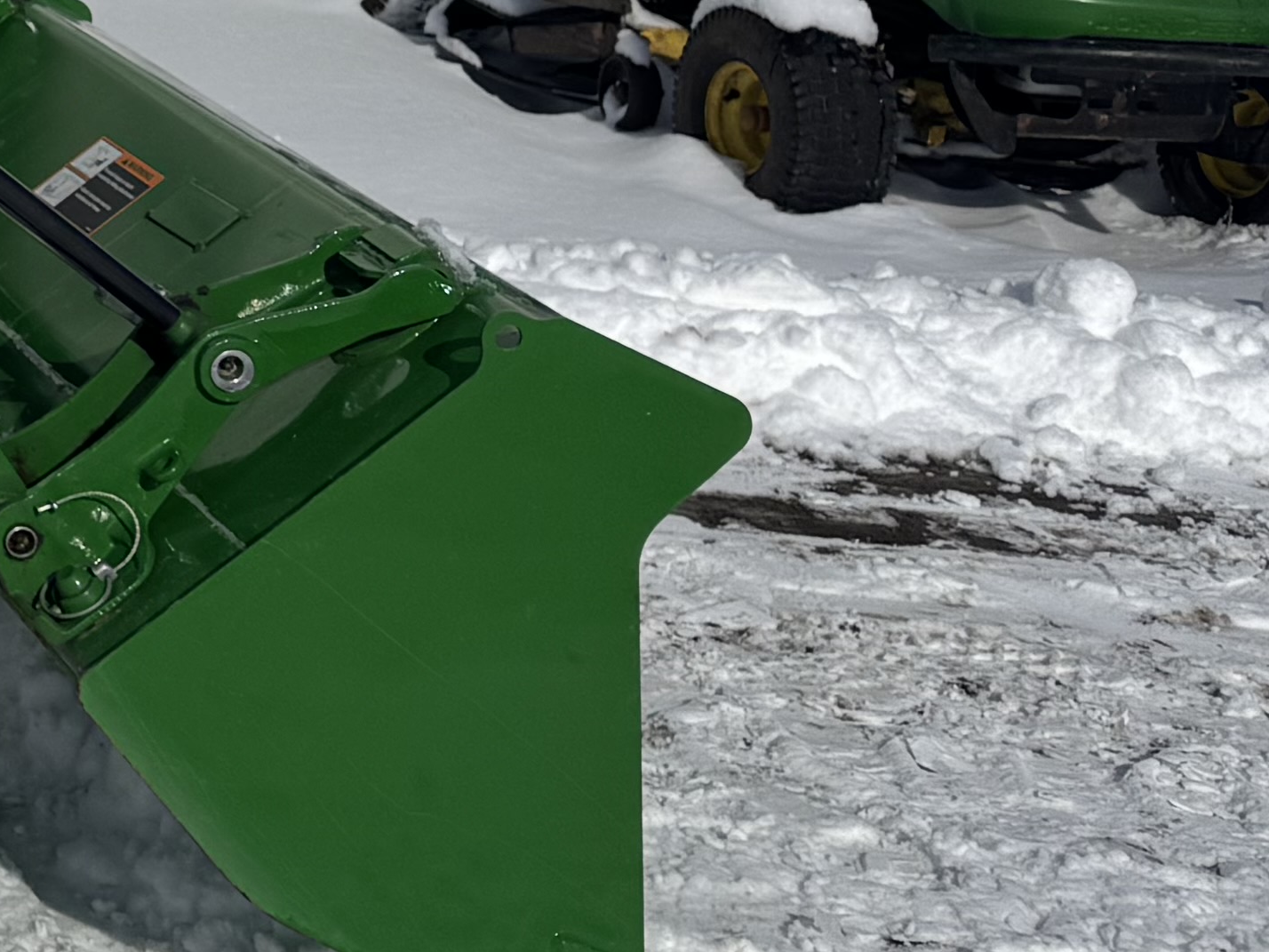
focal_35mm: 96
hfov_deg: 16.2
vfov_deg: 14.6
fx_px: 3519
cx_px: -1212
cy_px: -343
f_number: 1.78
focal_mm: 6.76
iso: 50
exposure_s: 1/12346
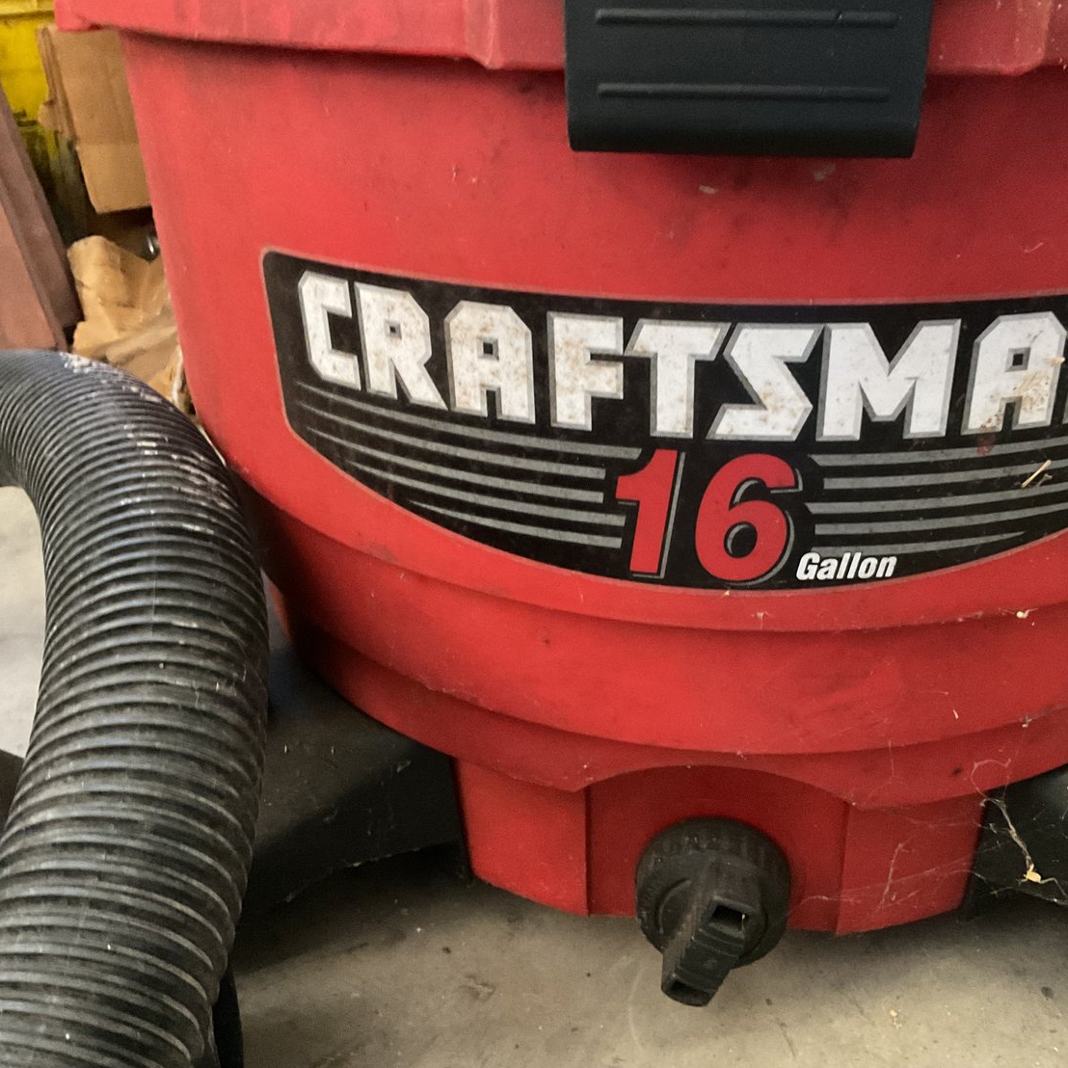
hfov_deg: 46.9
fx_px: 1222
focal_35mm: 35
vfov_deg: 47.2
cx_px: 641
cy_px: 522
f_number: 1.8
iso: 500
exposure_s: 1/30
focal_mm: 3
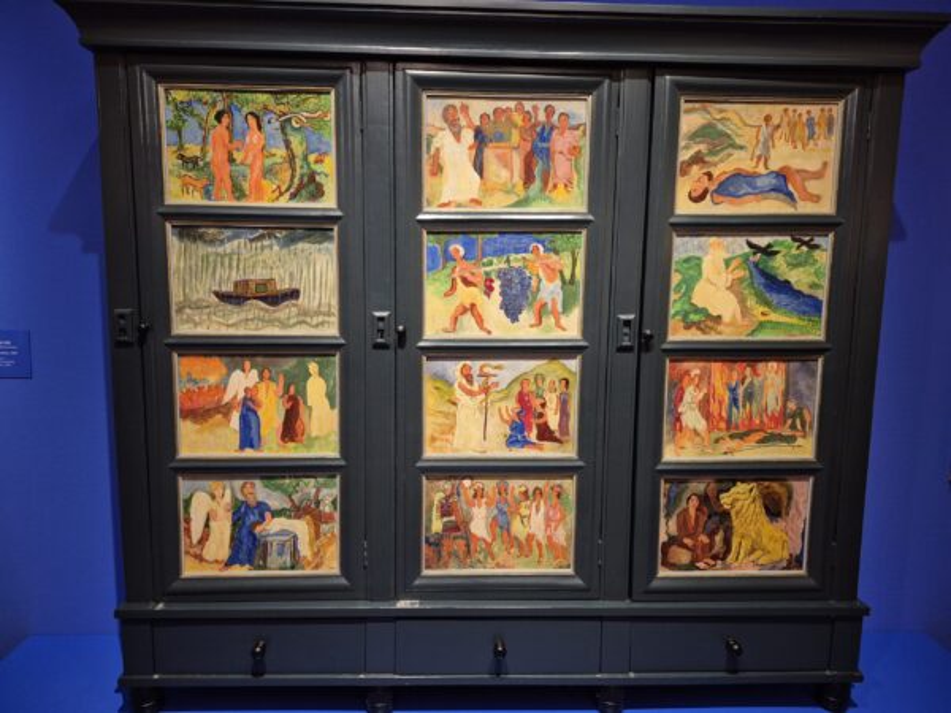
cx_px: 476
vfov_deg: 58.9
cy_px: 356
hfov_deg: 73.9
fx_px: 632
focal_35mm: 23
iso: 500
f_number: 1.8
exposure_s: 1/32
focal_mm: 5.4
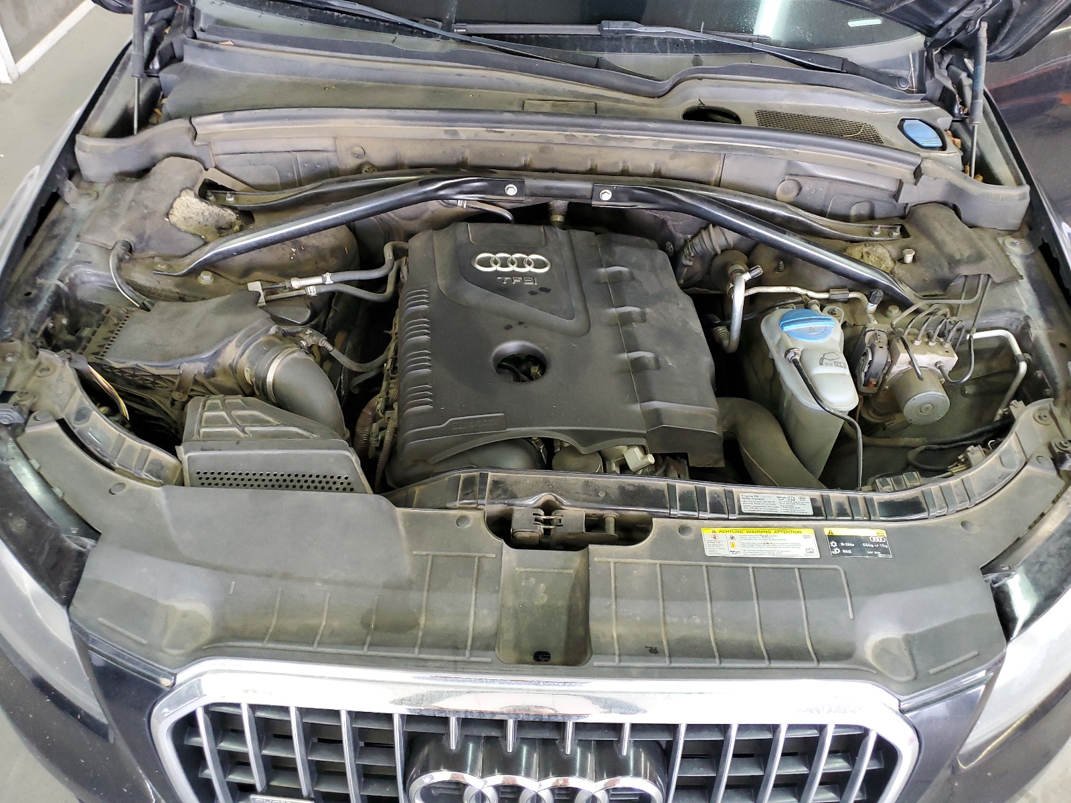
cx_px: 536
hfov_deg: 67.3
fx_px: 804
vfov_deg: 53.1
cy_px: 402
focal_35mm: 26
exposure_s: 1/60.2
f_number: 1.5
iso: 221
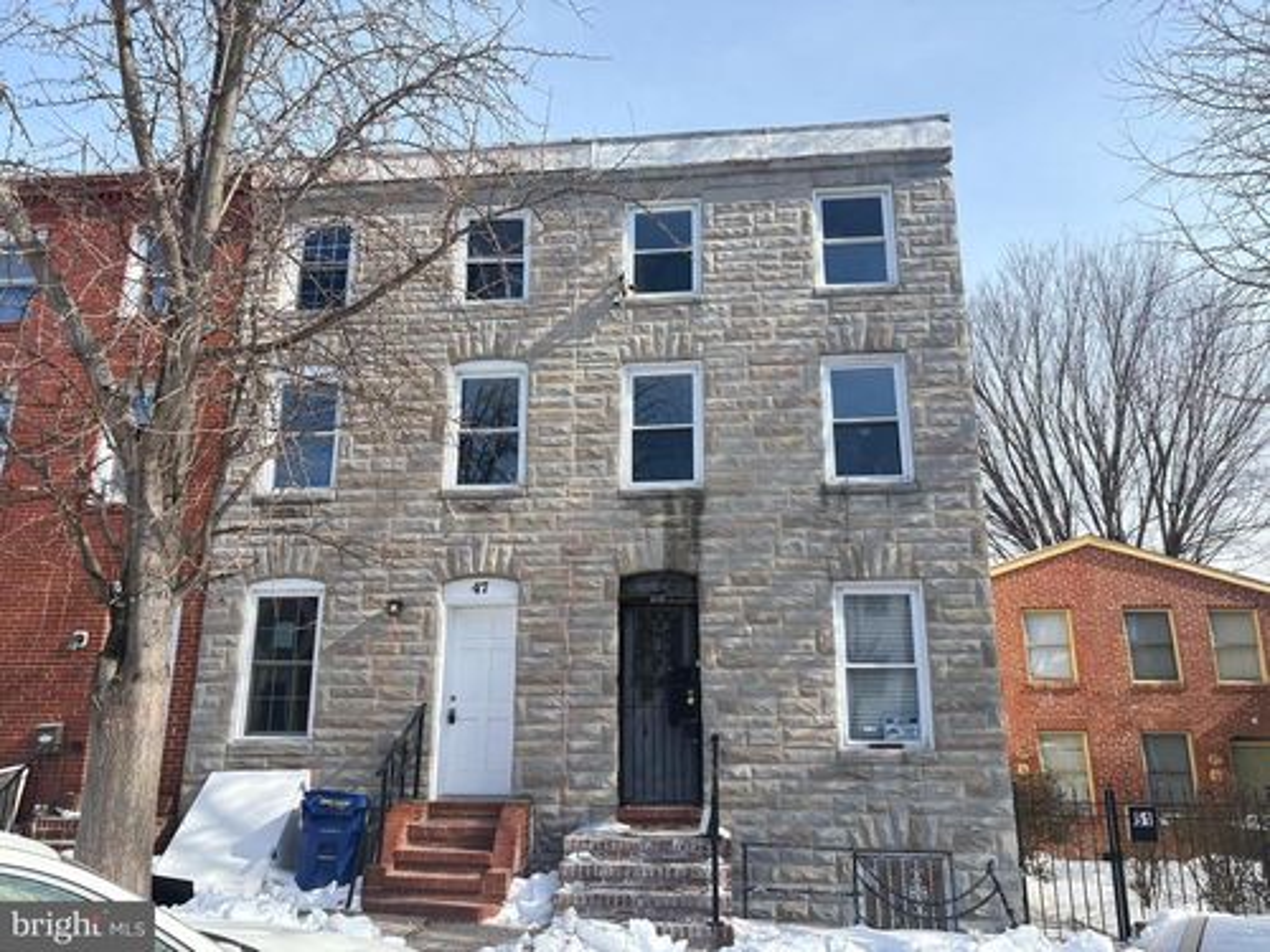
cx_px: 635
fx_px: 954
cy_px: 476
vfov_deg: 53.1
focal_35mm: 26
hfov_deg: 67.3
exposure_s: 1/1751
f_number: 1.6
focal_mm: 5.96
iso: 50
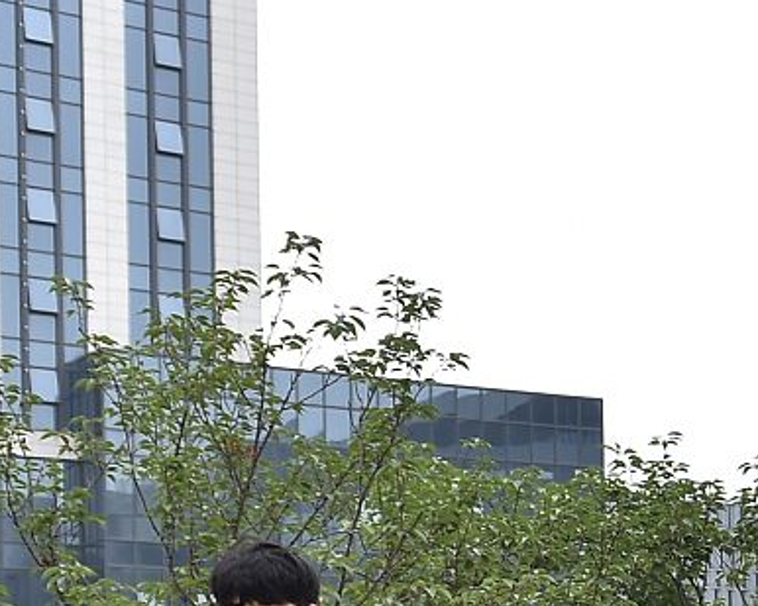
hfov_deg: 25.0
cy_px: 781
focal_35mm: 70
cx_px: 852
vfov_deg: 20.1
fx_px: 1571
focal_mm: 24
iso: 200
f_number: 4
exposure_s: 1/200
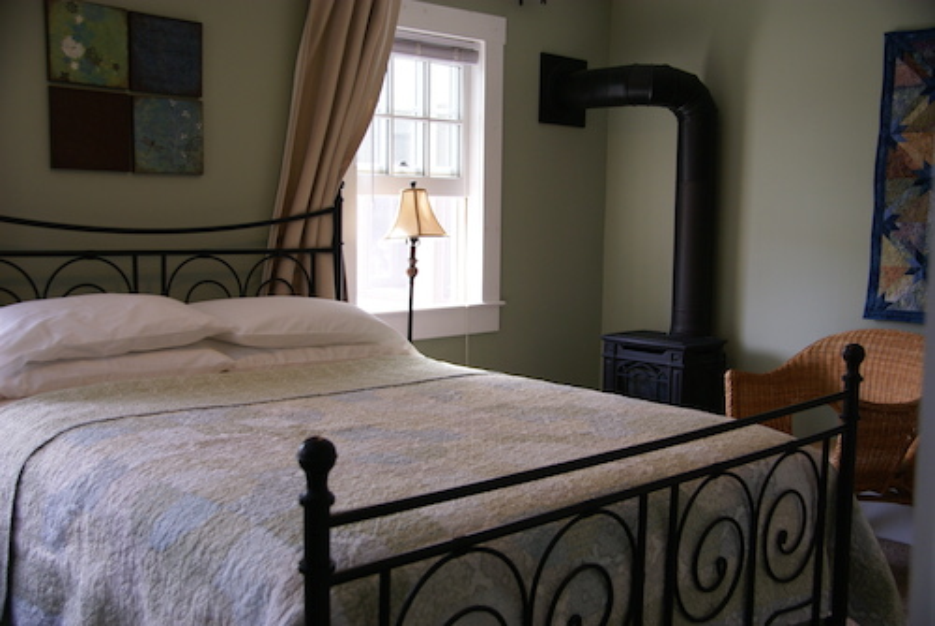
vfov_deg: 34.3
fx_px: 1014
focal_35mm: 39
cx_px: 468
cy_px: 313
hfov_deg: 49.5
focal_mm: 26
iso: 100
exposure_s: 1/50
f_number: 4.5
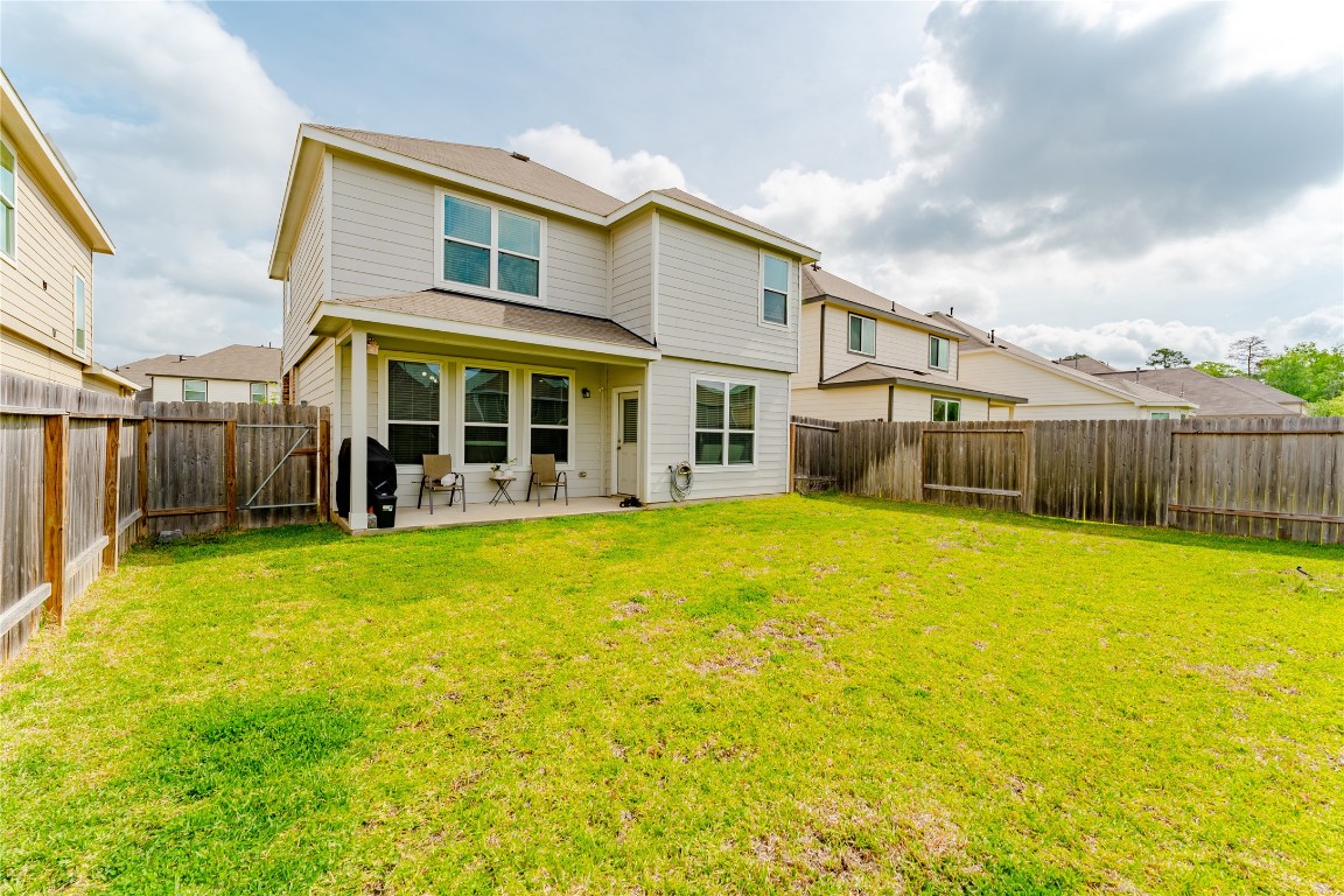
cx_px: 672
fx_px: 523
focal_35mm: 14
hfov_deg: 104.3
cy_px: 448
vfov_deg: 81.2
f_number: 8
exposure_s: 1/1250
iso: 100
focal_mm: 14
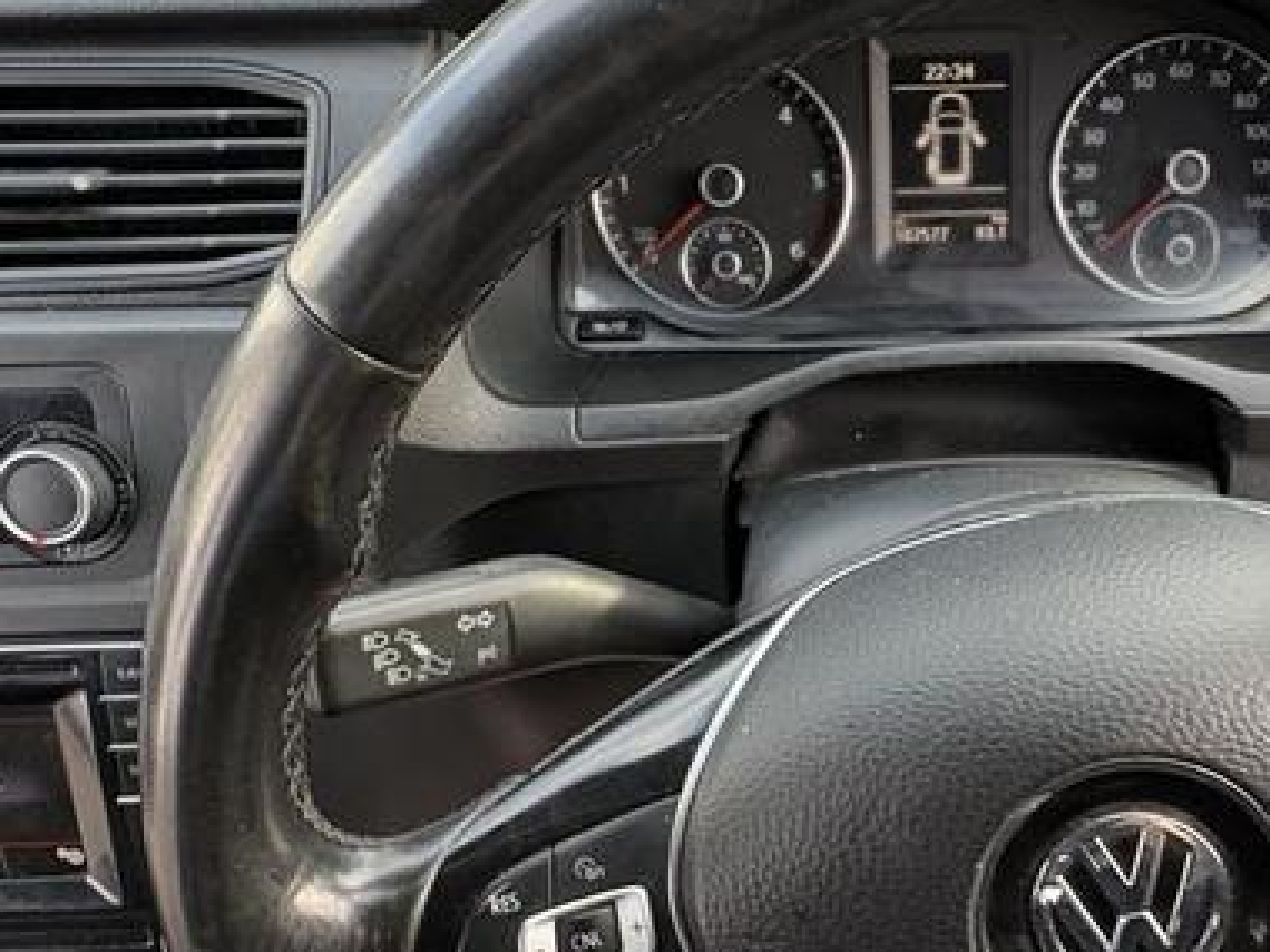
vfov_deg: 42.7
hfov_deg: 54.2
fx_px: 1211
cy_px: 575
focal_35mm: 33
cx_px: 849
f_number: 2.2
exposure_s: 1/96
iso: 200
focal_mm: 2.22
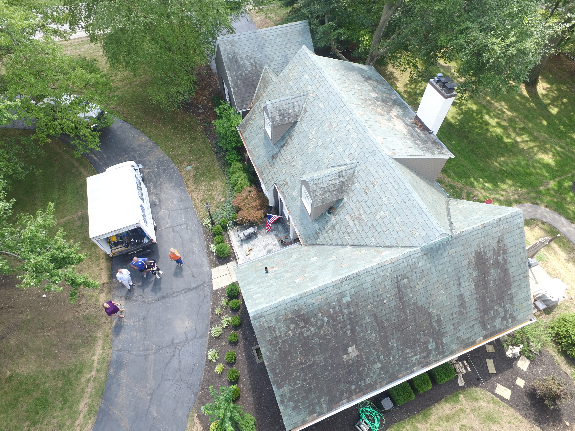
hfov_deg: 81.7
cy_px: 216
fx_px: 332
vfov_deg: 66.0
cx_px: 288
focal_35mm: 20
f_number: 2.8
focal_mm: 3.61
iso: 100
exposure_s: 1/121
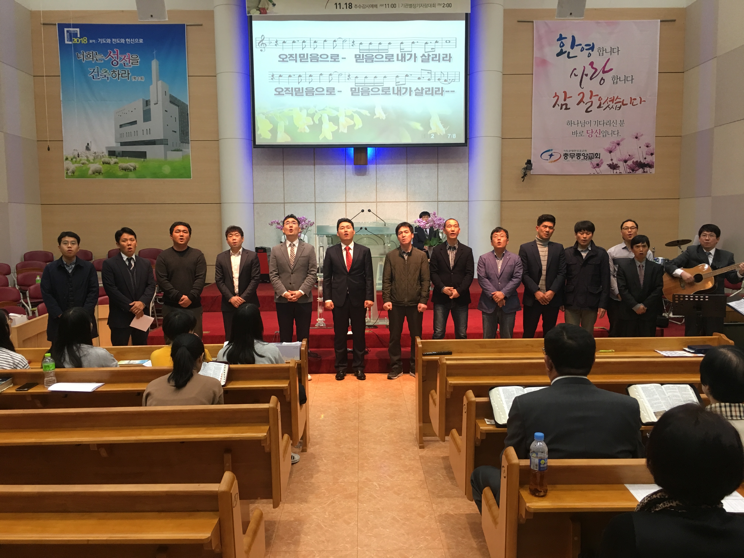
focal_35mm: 29
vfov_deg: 48.2
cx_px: 372
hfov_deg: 61.7
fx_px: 623
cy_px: 279
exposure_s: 1/30
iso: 80
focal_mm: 4.15
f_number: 2.2
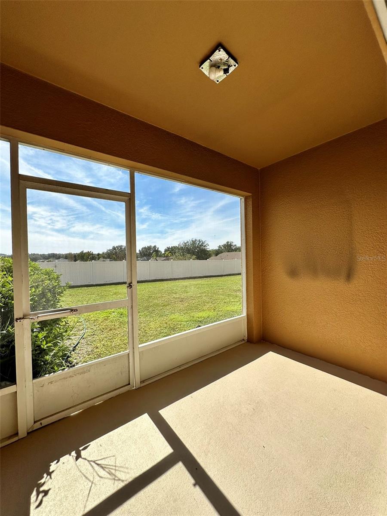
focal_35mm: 14
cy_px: 258
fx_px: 209
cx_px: 194
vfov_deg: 102.1
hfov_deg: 85.7
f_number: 2.2
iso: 50
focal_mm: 2.22
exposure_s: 1/1667
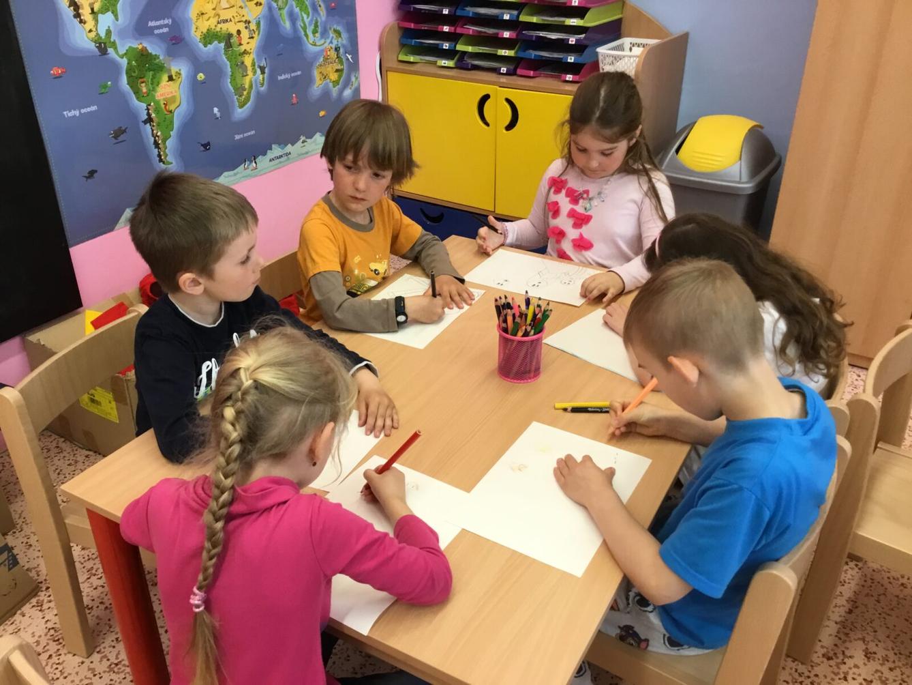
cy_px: 342
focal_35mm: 31
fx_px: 817
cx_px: 456
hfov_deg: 58.3
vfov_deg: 45.5
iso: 50
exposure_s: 1/33
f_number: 2.4
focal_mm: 3.3
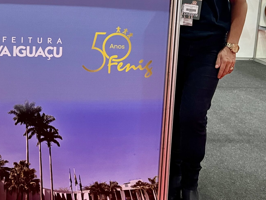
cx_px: 53
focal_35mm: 51
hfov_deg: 36.2
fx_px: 392
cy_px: 22
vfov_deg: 27.6
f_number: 1.6
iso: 320
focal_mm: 5.1
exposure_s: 1/60
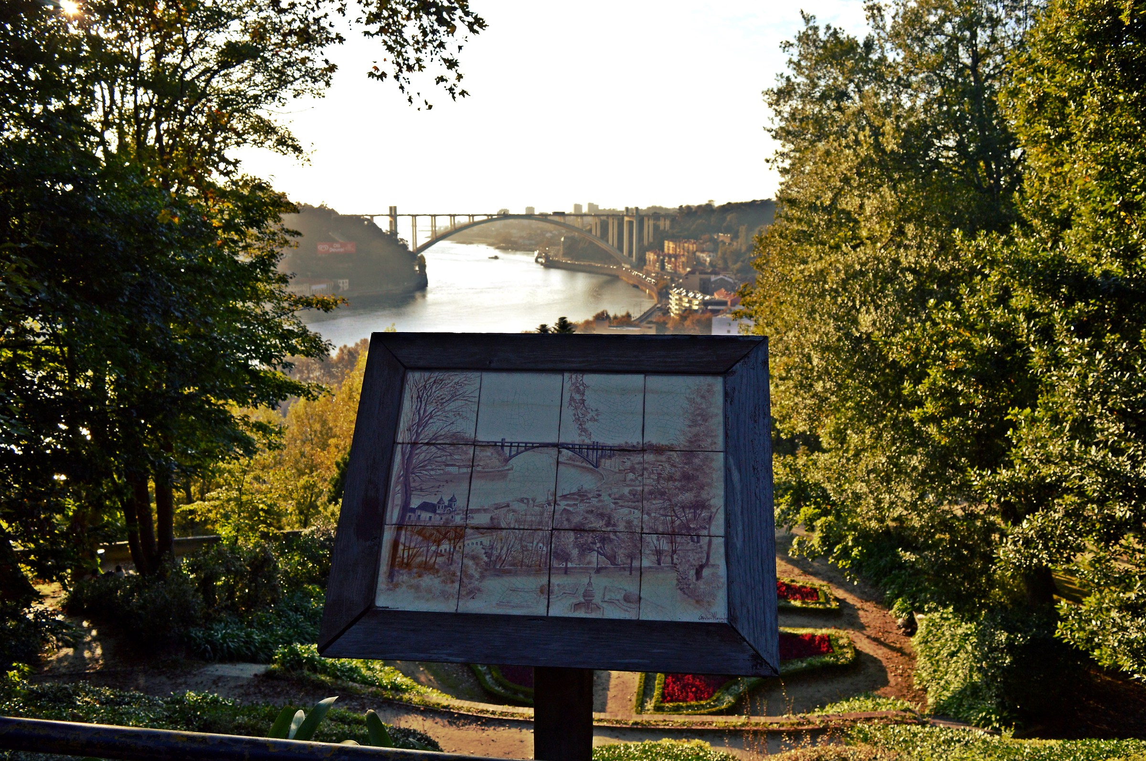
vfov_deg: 43.5
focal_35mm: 30
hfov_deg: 62.0
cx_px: 573
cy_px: 380
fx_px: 954
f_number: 5.6
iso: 400
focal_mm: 20
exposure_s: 1/800
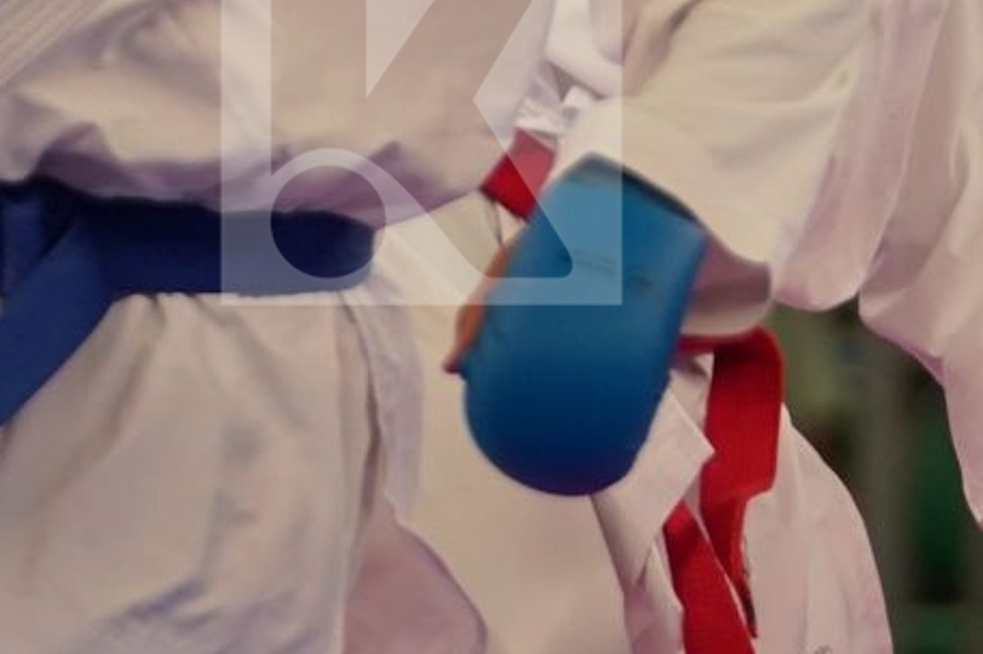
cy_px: 110
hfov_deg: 2.2
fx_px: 25484
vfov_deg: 1.5
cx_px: 1151
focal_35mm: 934
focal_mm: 158
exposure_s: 1/1000
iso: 1000
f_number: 2.8
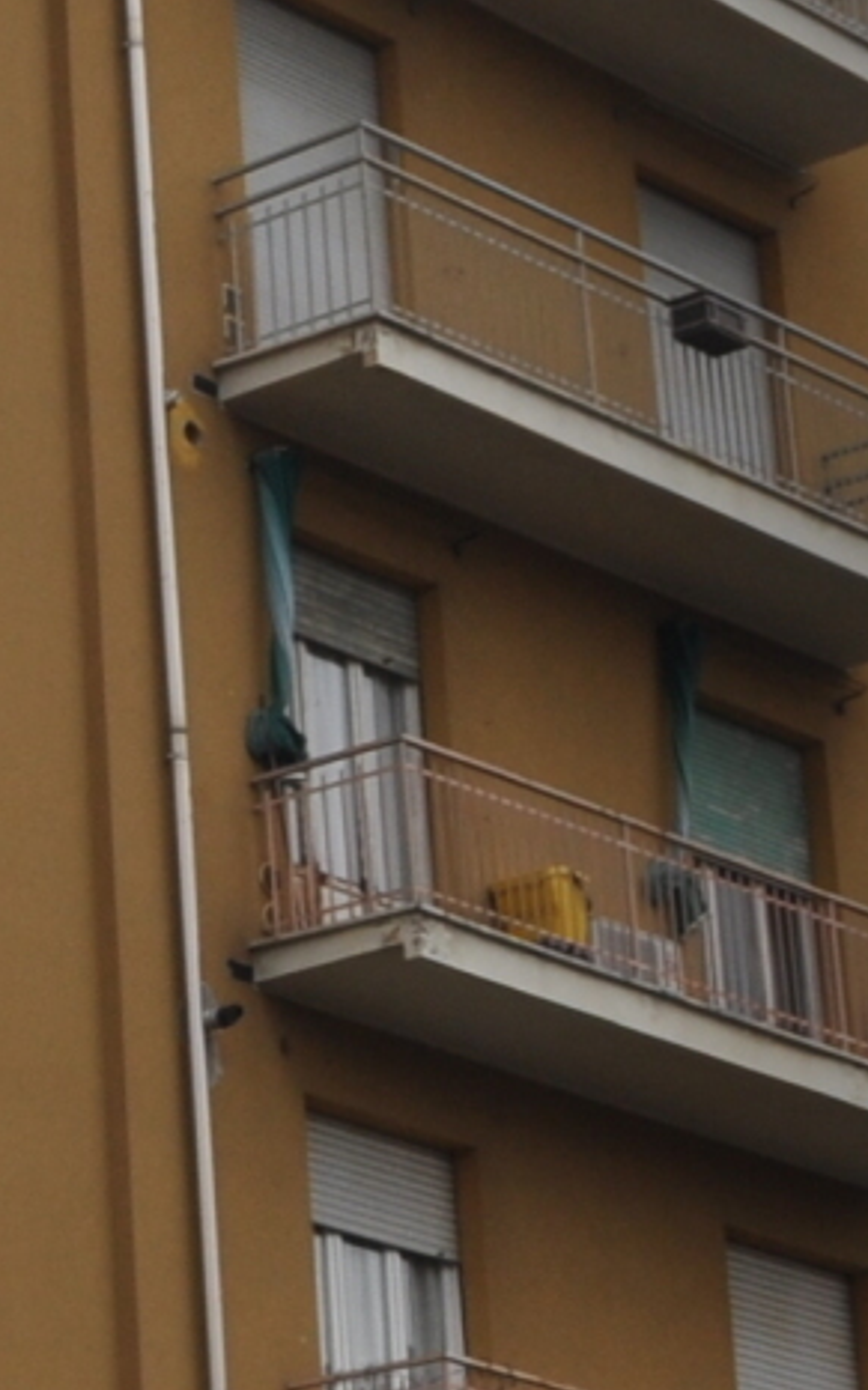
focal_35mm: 151
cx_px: -1354
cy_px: 981
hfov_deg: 7.9
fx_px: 5719
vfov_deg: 13.8
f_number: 11
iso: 200
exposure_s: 1/200
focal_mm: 18
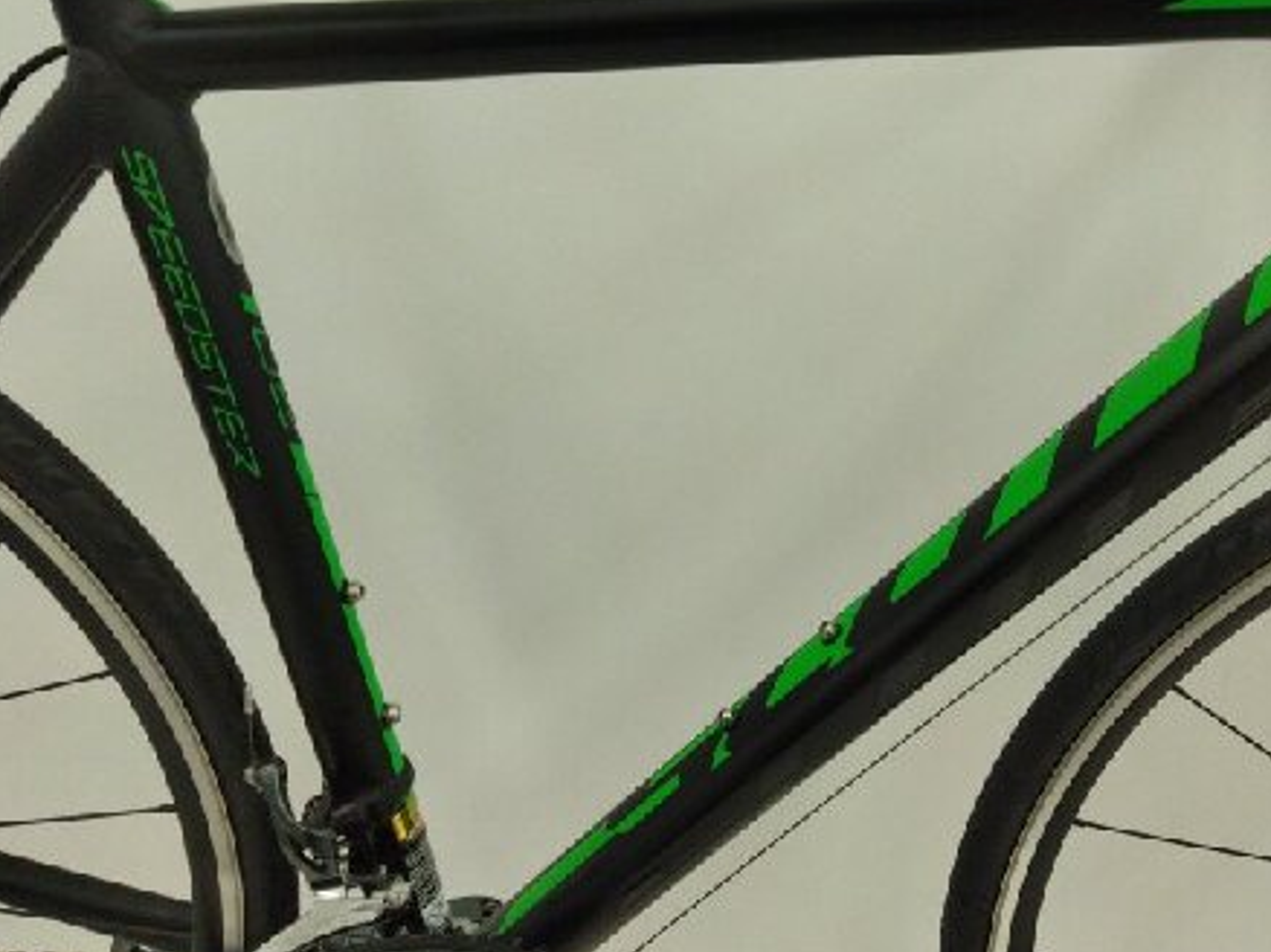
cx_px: 720
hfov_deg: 50.0
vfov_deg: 38.6
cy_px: 427
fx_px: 1358
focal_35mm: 37
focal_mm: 4.71
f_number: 1.79
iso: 488
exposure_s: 1/600
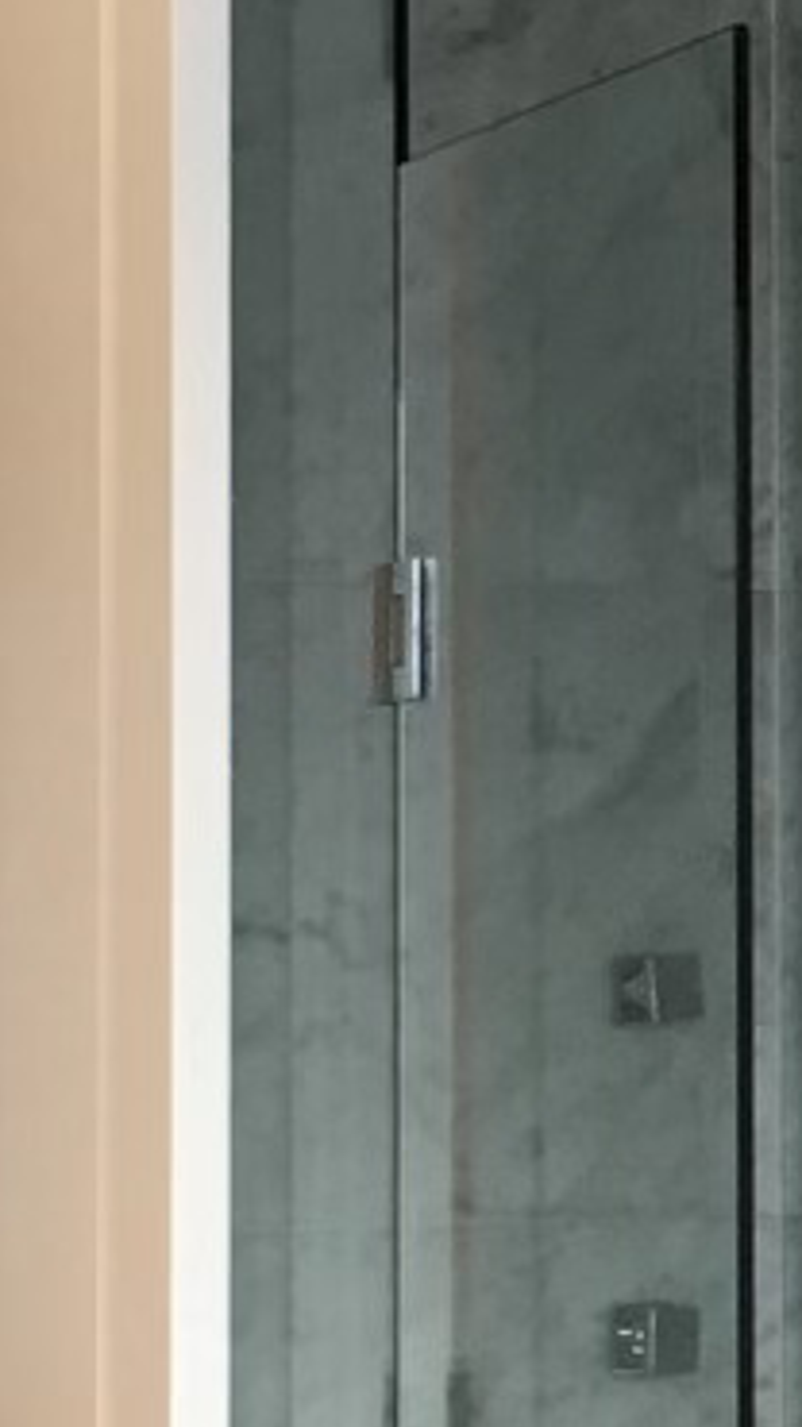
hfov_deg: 6.8
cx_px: 1646
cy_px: 594
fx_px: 6506
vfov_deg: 12.5
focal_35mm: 172
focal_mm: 4.15
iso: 32
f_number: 2.2
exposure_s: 1/30
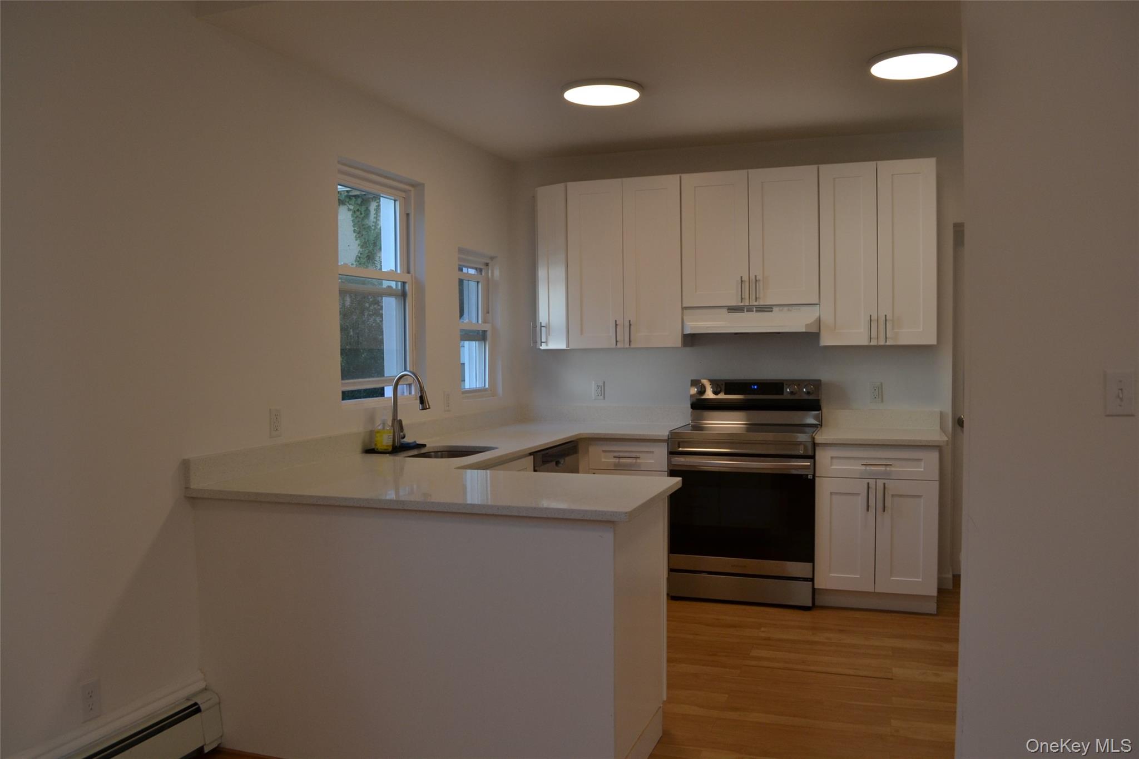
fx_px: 854
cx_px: 570
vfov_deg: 47.9
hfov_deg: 67.4
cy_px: 380
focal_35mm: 27
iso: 400
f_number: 5
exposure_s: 1/100
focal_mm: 18
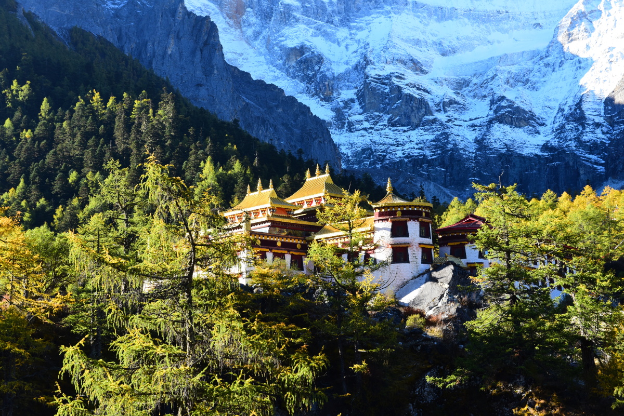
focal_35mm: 62
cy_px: 208
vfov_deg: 21.9
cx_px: 312
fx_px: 1075
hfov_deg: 32.4
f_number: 11
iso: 400
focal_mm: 62
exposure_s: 1/125
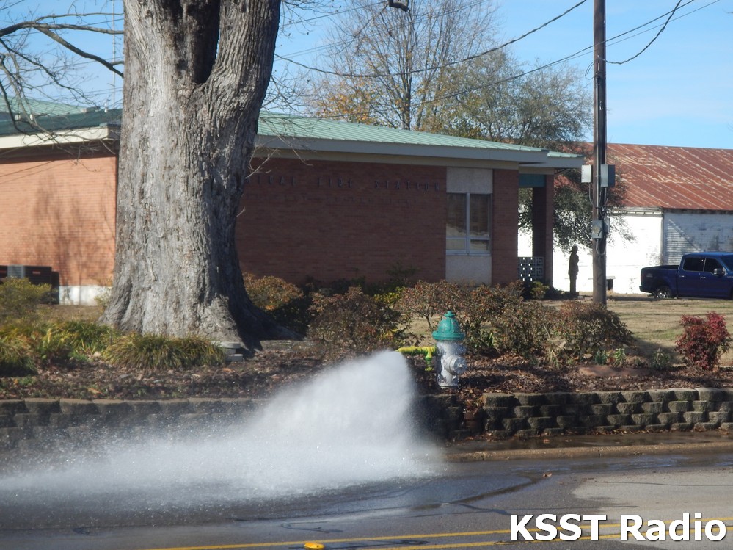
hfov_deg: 19.6
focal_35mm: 100
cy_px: 275
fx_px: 2117
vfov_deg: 14.8
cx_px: 366
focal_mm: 18
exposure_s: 1/800
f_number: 4.6
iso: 125
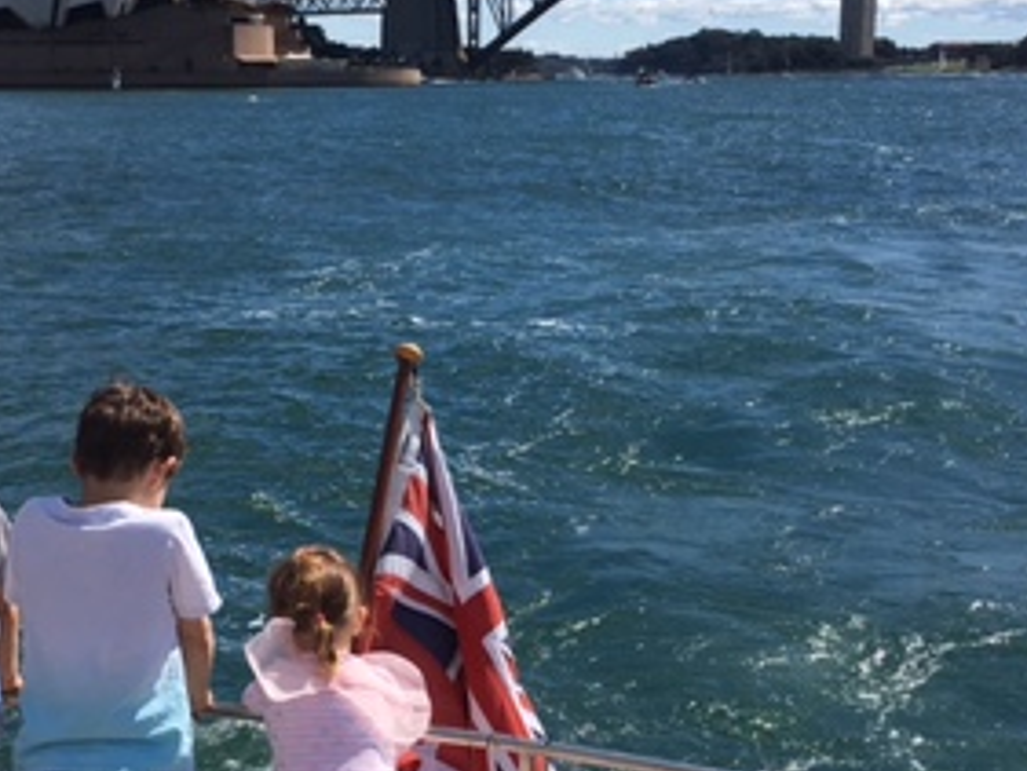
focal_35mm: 66
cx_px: 376
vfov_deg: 22.1
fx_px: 1959
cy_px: 563
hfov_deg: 29.2
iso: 25
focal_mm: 4.15
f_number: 2.2
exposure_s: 1/2481
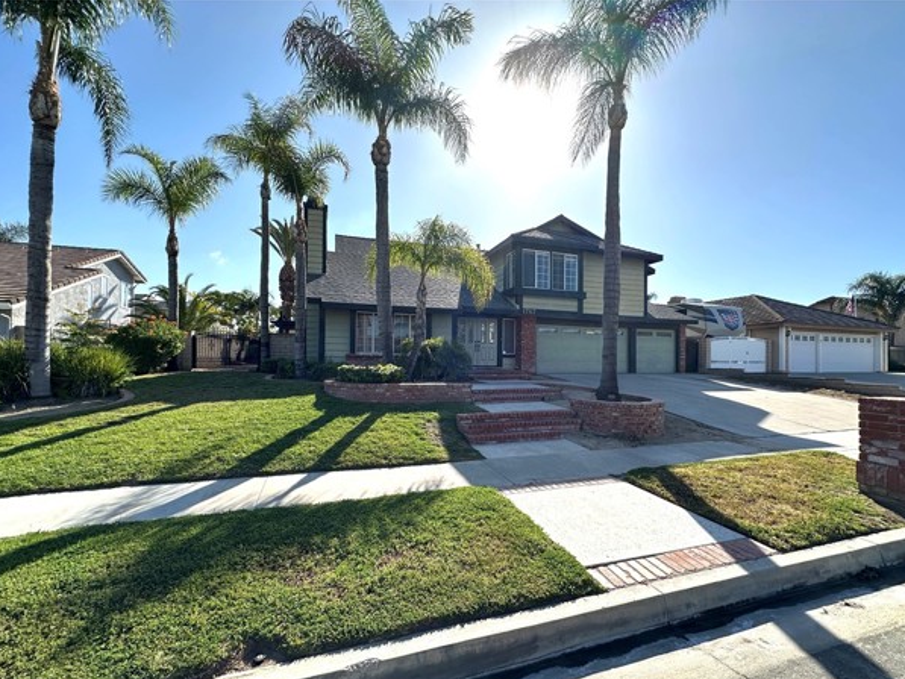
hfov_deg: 98.2
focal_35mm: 15
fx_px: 392
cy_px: 362
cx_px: 456
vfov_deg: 81.7
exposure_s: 1/1553
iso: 40
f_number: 2.2
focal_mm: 2.22
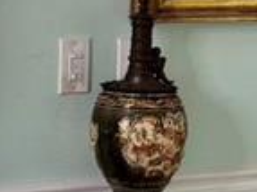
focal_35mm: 172
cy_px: 48
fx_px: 1276
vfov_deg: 8.6
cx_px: -189
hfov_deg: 10.8
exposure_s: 1/121
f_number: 1.78
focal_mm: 6.76
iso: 80
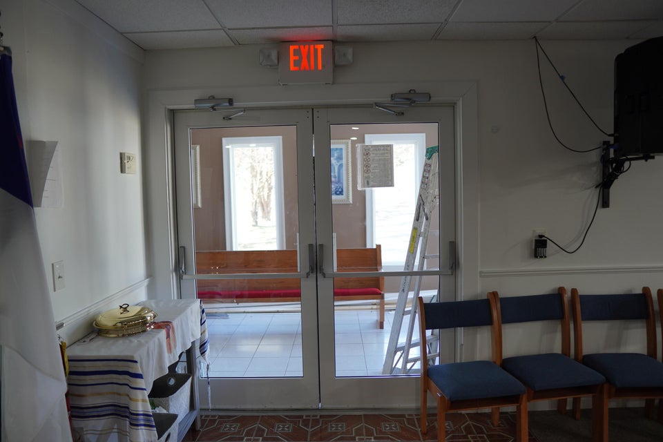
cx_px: 332
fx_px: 442
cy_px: 221
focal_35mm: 24
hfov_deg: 73.7
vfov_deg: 53.1
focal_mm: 16
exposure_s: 1/125
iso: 100
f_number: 1.4
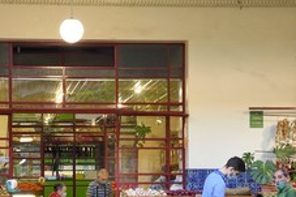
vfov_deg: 13.1
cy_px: 170
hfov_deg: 19.6
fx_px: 854
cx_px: 89
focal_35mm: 104
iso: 1000
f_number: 7.1
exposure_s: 1/50
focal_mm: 56
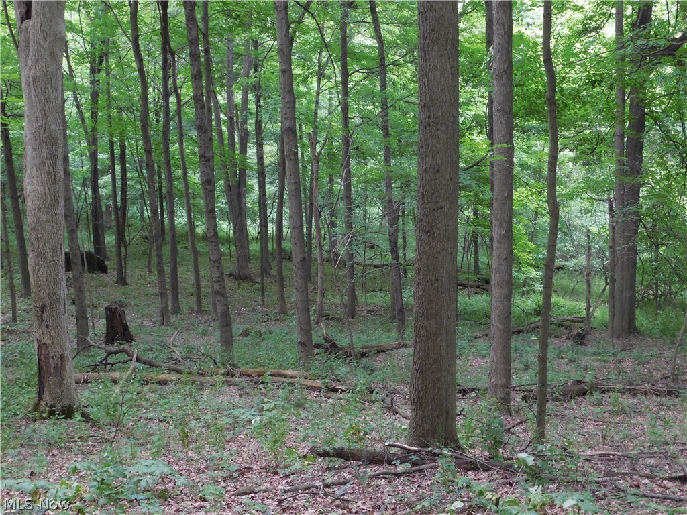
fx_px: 1012
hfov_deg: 37.5
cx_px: 344
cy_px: 258
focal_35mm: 51
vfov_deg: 28.6
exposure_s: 1/30
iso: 360
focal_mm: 9
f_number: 3.8
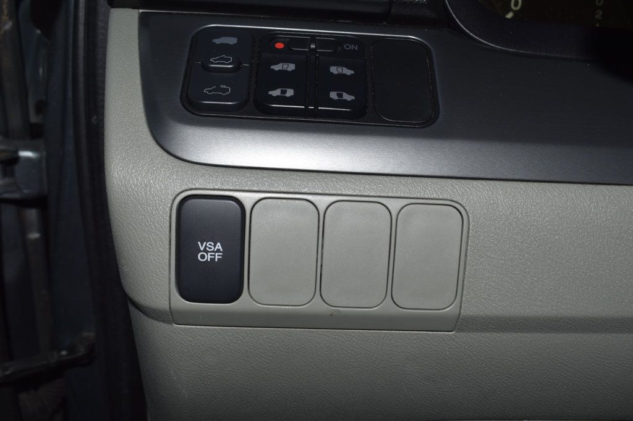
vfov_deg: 36.8
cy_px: 210
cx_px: 316
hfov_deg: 53.1
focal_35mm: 36
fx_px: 633
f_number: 8
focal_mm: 24
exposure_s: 1/60
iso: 100
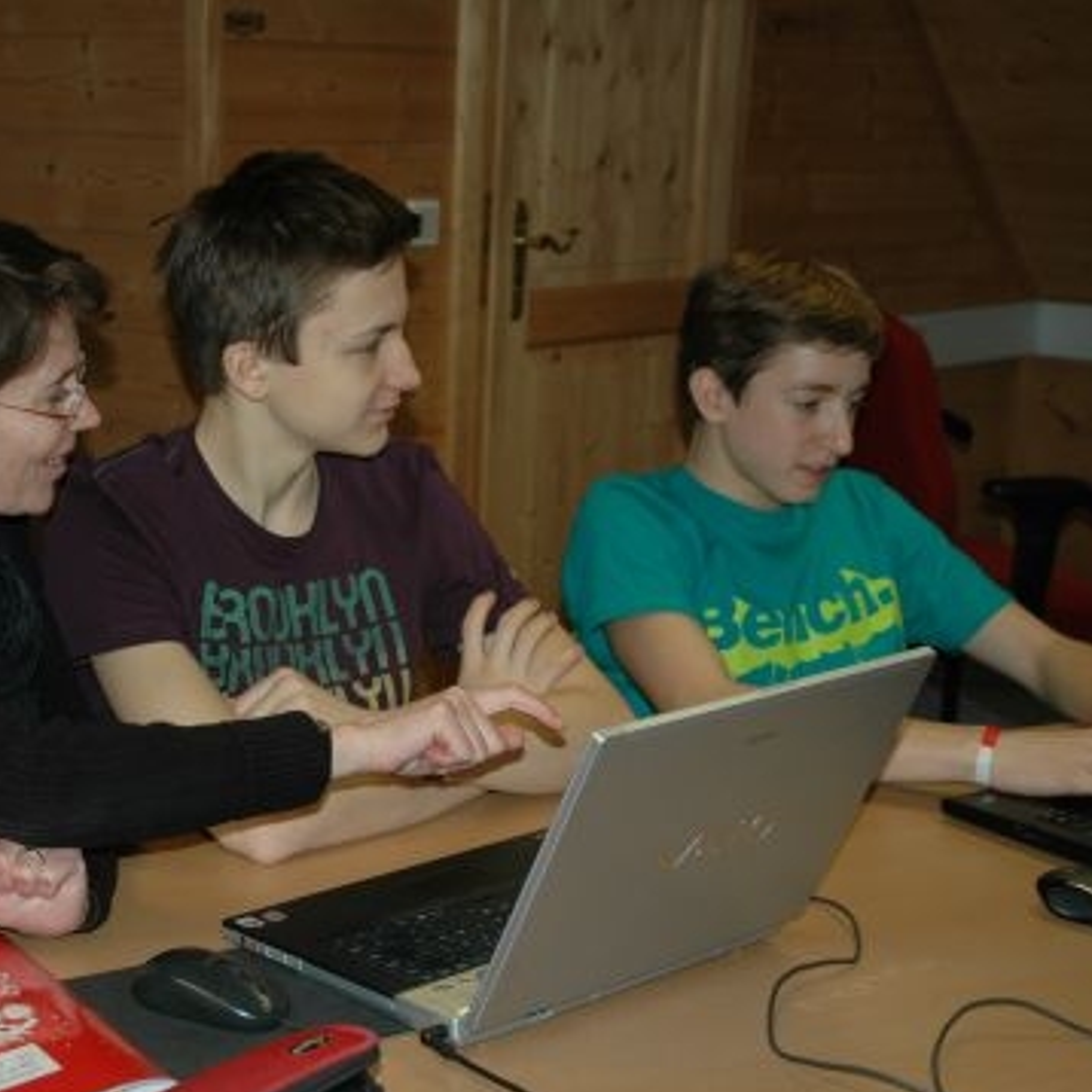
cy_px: 552
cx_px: 326
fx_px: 2165
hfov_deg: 28.1
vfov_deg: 28.3
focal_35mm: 61
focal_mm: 31
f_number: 4.2
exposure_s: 1/60
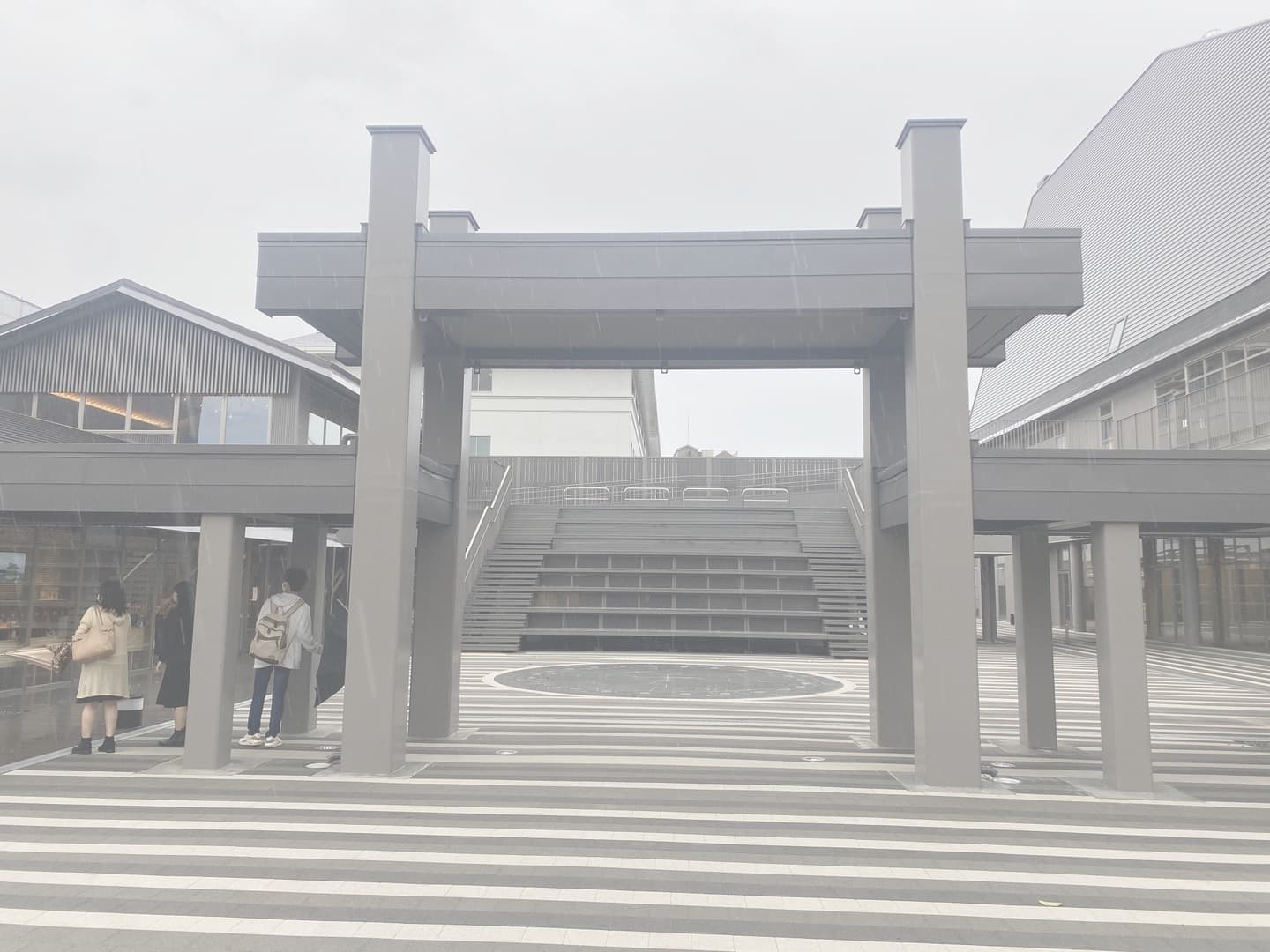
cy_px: 476
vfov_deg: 53.1
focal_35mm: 26
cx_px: 635
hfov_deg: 67.3
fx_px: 954
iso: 32
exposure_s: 1/203
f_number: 1.8
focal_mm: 4.25
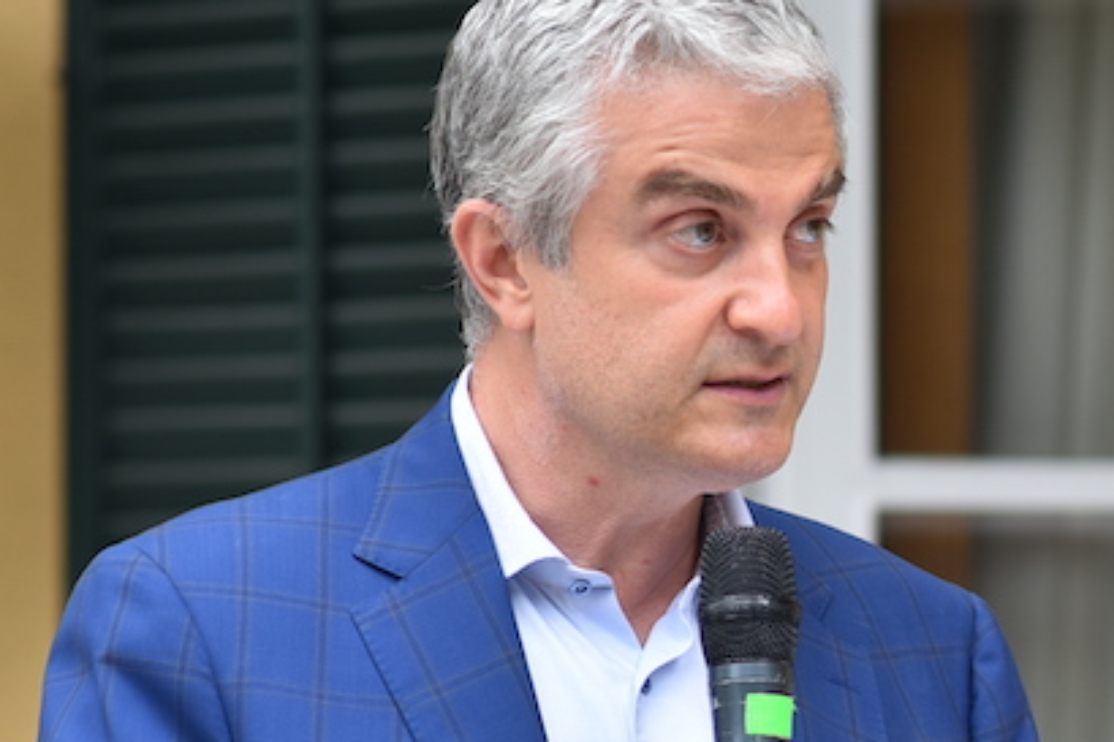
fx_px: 7702
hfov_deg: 8.2
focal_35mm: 249
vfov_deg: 5.5
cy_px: 593
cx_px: 1285
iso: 160
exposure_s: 1/500
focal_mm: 85
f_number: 3.2
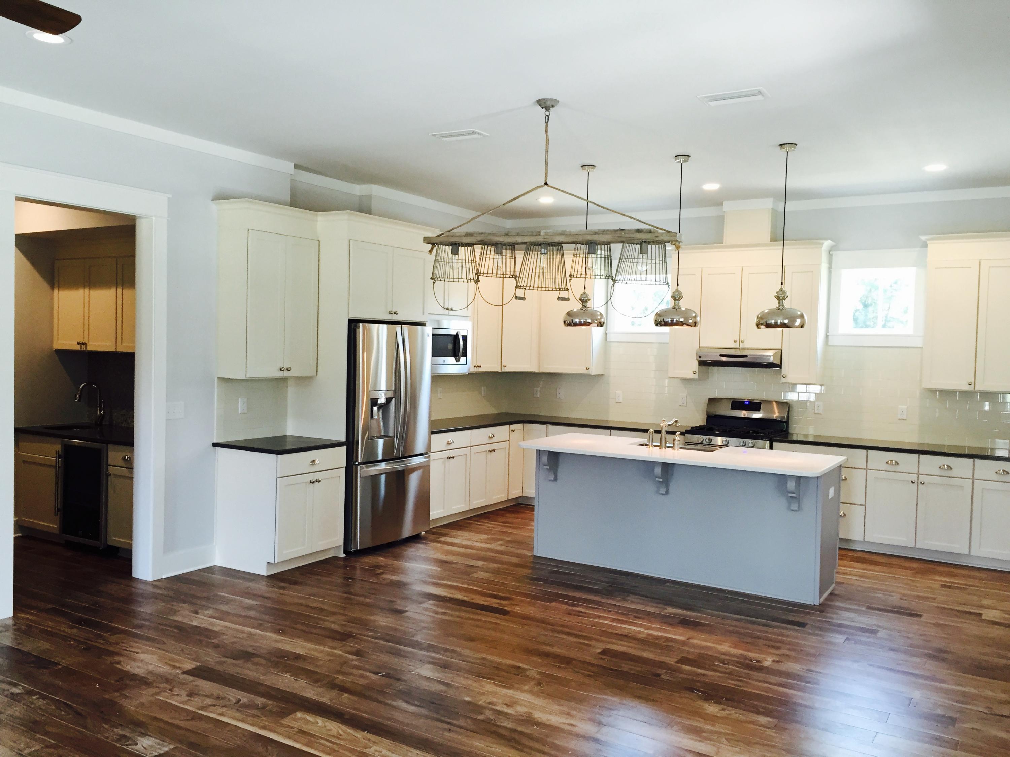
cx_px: 505
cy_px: 378
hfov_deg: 61.7
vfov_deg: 48.2
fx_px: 846
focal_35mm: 29
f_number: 2.2
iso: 50
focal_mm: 4.15
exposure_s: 1/30
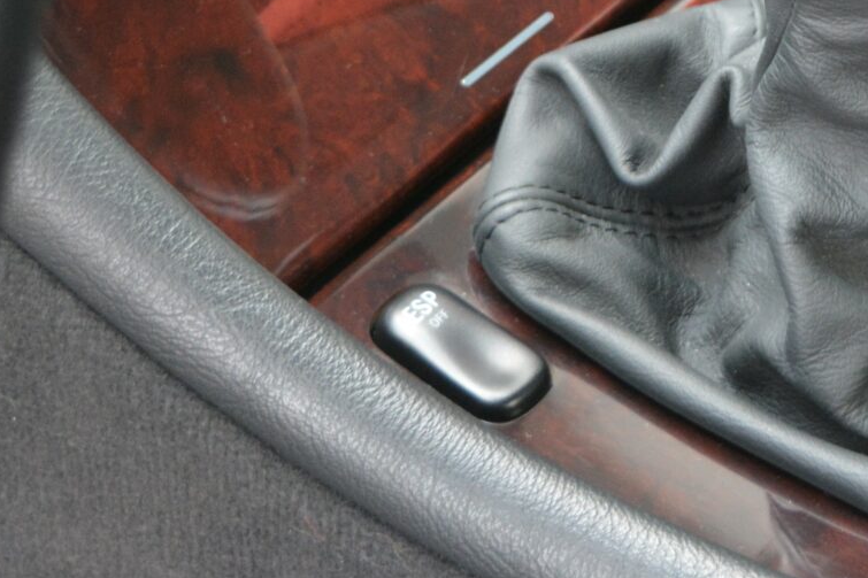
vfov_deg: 8.6
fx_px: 3801
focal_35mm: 158
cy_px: -30
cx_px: 832
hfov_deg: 12.9
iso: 1250
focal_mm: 31
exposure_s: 1/30
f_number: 4.2
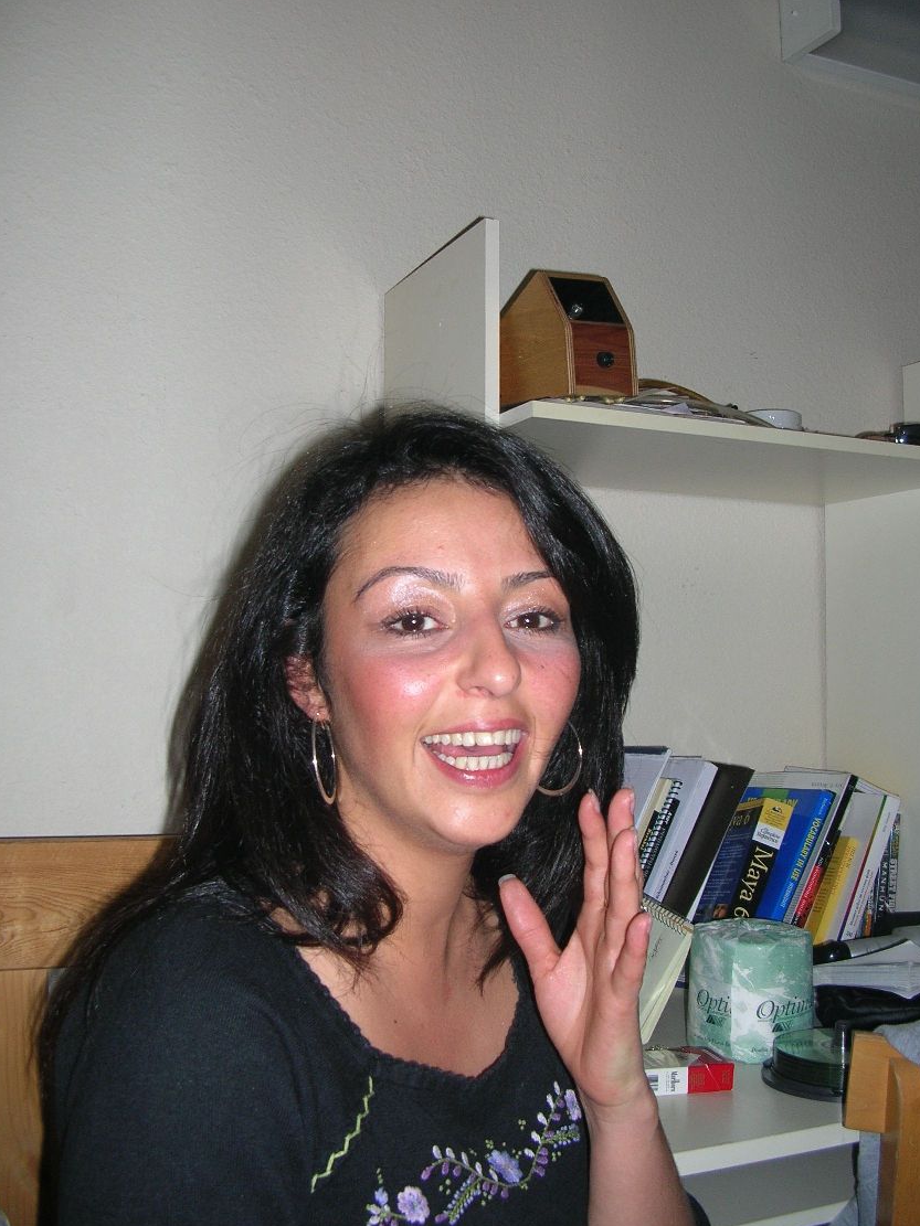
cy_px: 608
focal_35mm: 36
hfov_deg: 39.6
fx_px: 1276
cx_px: 462
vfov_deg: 51.4
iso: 50
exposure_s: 1/60.1
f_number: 2.8
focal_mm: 5.8
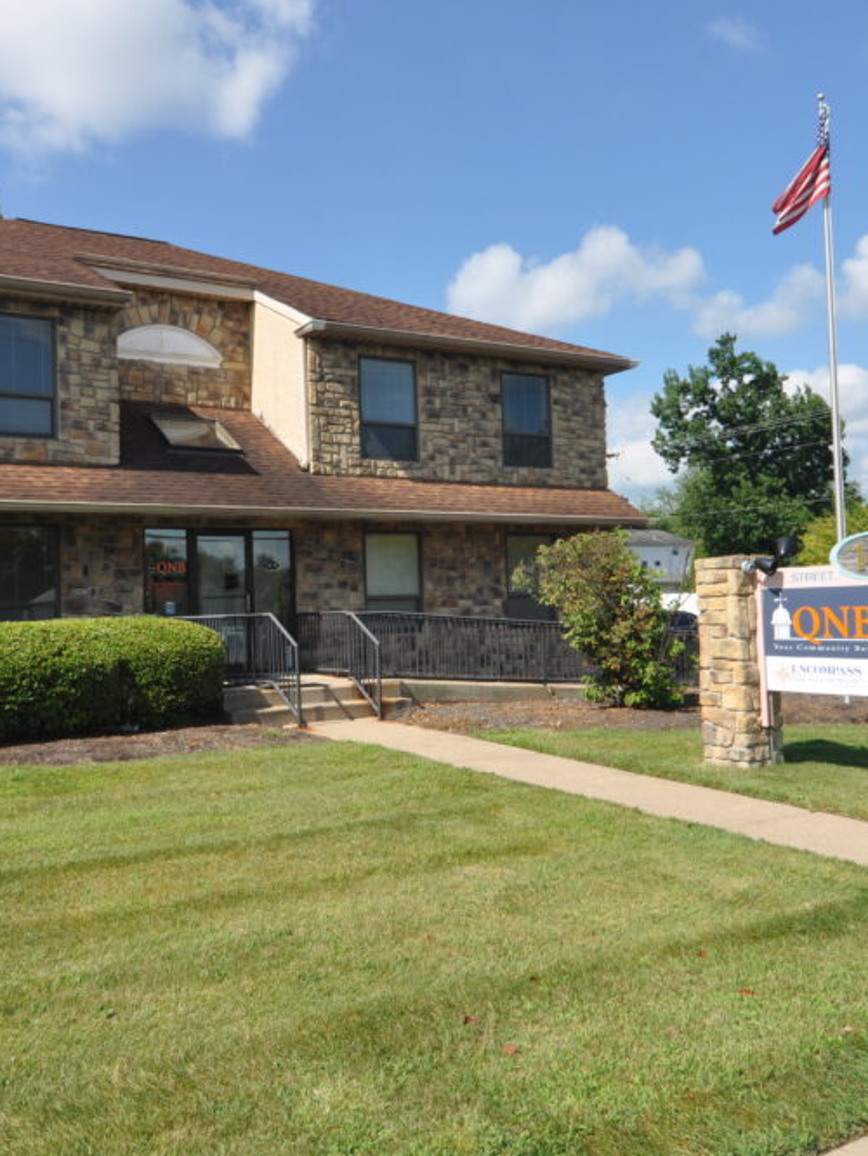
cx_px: 354
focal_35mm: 31
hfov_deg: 45.3
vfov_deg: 58.3
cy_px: 578
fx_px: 1036
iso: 200
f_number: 10
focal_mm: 14
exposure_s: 1/200
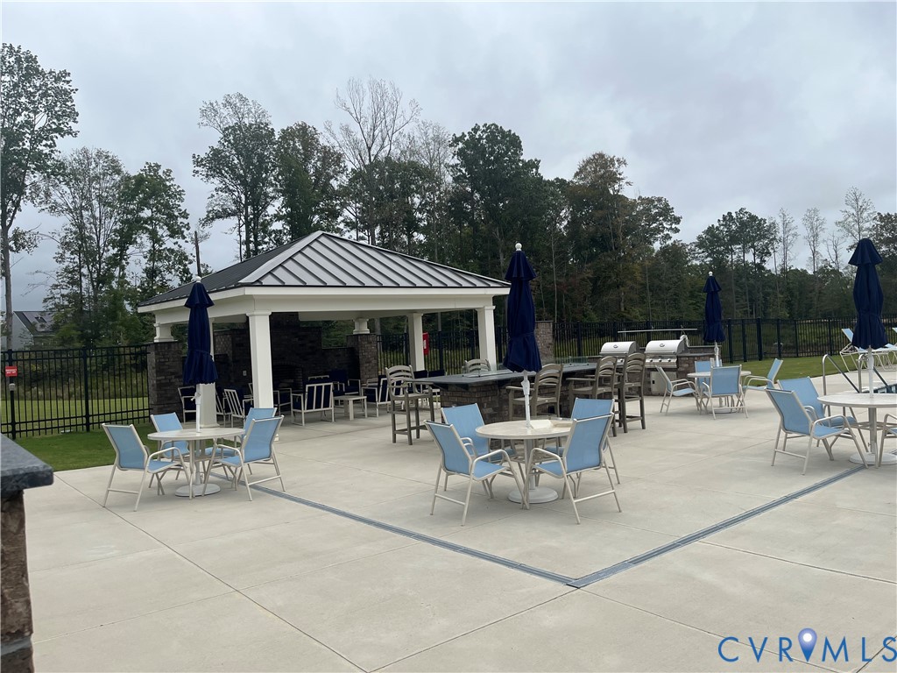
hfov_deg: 67.3
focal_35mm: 26
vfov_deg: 53.1
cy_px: 336
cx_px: 448
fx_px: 674
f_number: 1.6
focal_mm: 5.1
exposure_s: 1/3135
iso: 50
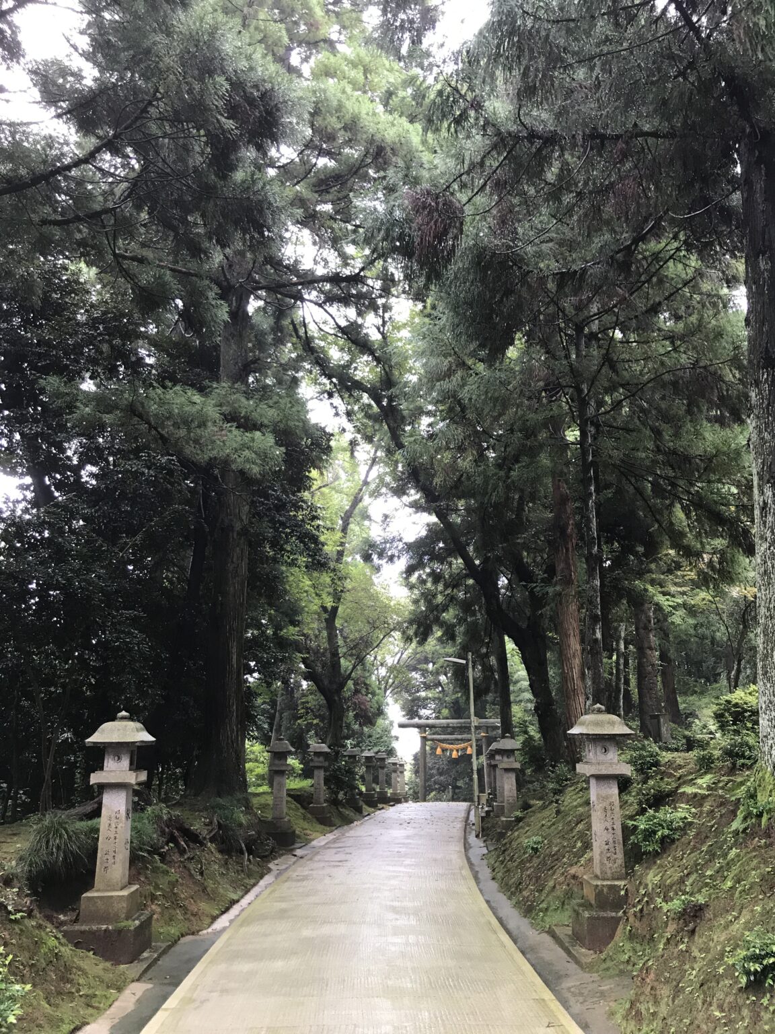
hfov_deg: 49.7
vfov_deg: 63.4
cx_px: 388
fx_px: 836
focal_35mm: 28
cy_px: 517
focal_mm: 3.99
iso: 25
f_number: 1.8
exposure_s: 1/40
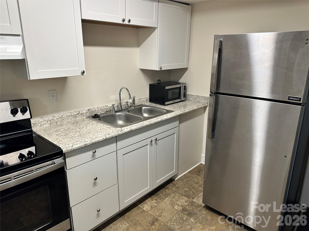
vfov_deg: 56.8
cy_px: 116
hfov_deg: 71.6
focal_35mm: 24
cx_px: 154
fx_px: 214
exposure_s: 1/120
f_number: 1.78
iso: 200
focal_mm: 6.86
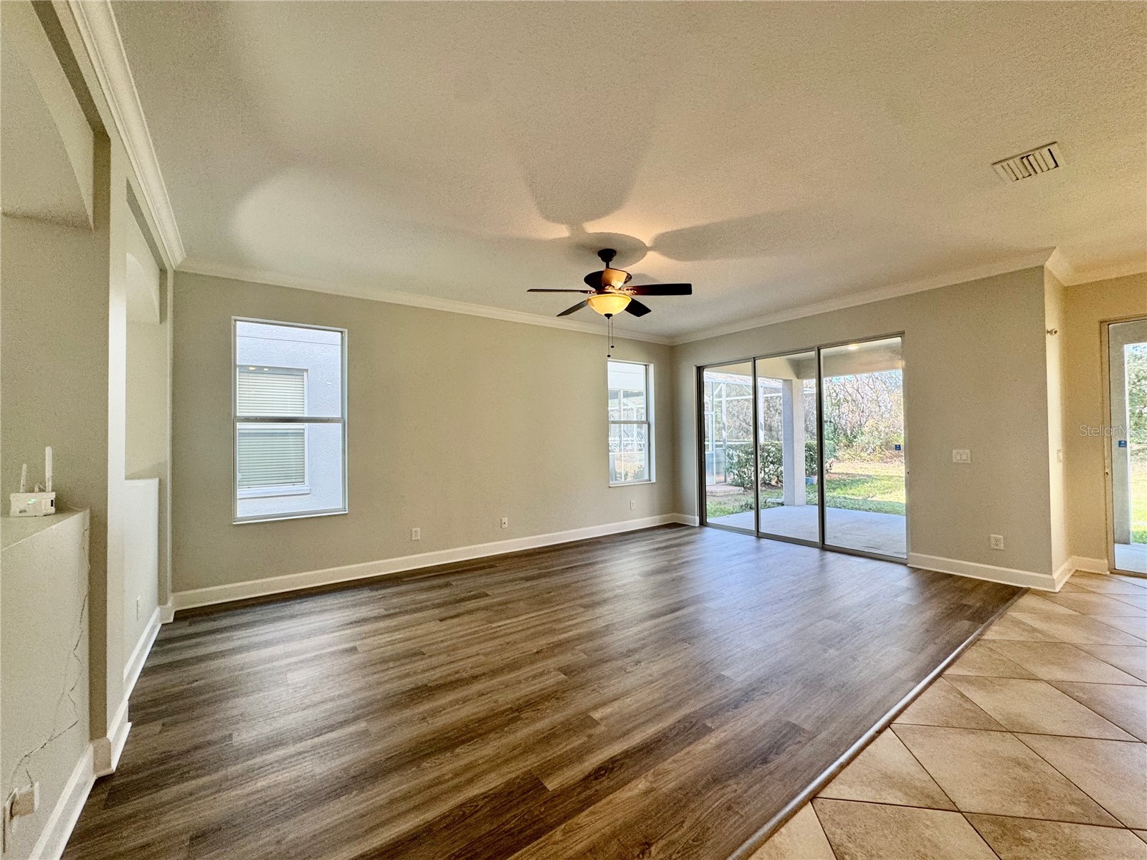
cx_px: 574
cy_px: 430
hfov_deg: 102.1
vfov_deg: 85.7
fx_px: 464
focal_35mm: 14
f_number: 2.2
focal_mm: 2.22
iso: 125
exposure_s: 1/120
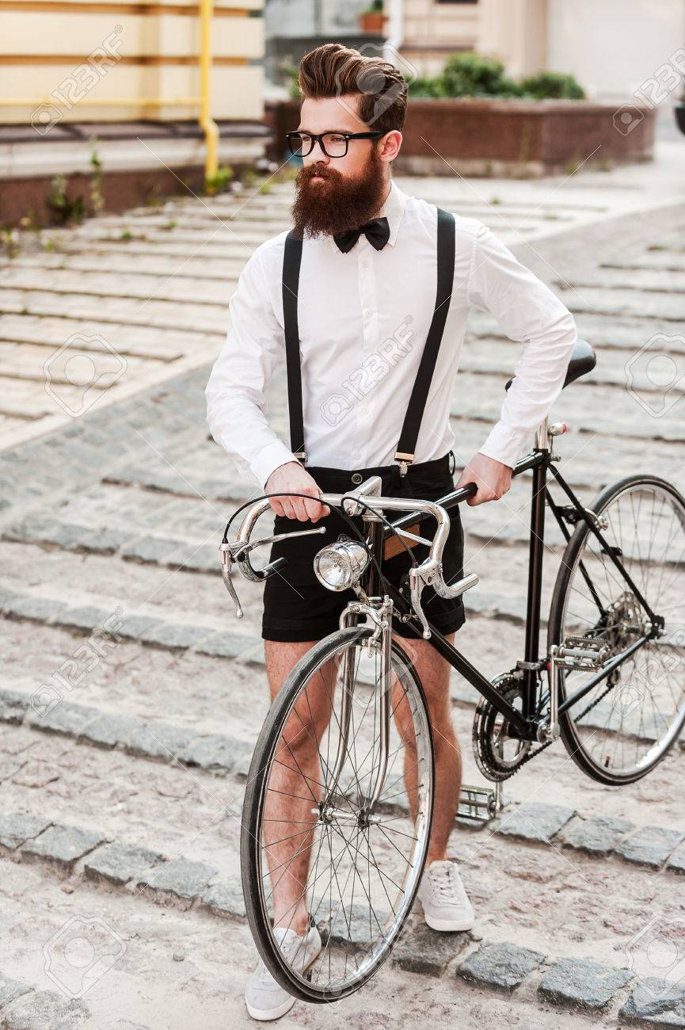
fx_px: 2000
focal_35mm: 70
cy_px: 515
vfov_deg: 28.9
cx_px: 342
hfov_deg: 19.4
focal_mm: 70
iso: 200
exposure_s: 1/500
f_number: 4
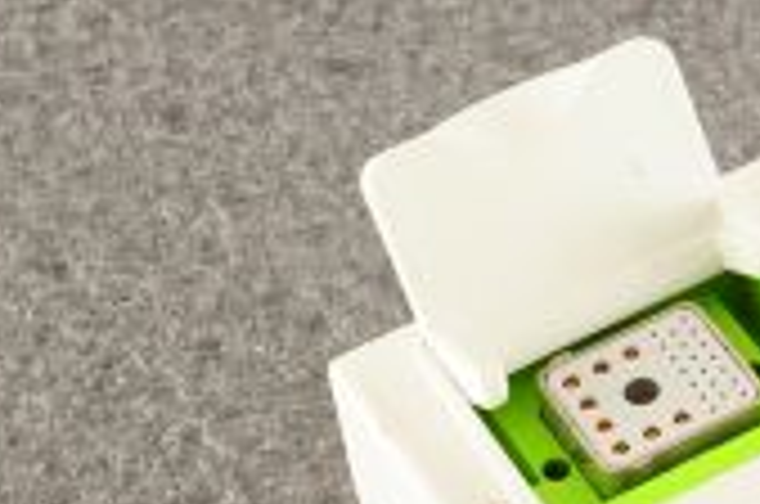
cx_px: 850
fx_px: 3751
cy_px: 812
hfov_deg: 11.4
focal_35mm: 178
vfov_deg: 7.5
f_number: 11
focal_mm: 50
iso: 1600
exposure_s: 1/125
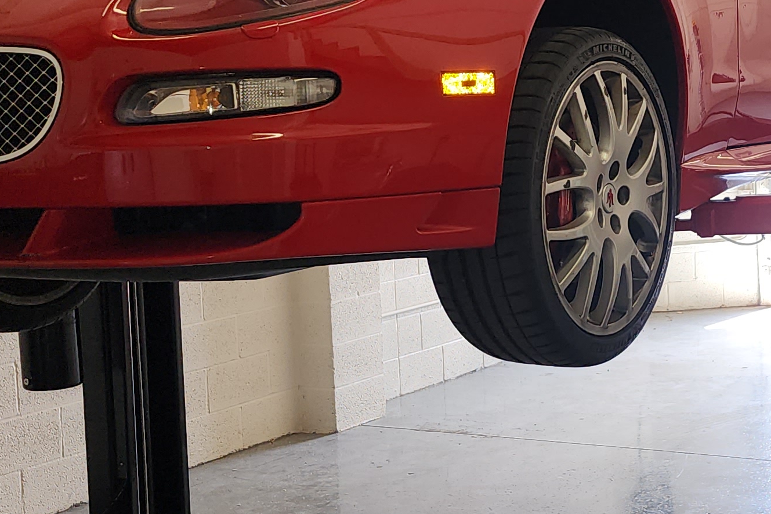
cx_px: 606
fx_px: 1542
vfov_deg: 18.9
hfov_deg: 27.6
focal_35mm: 72
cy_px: 225
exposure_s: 1/60
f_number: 1.8
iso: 32
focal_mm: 6.4
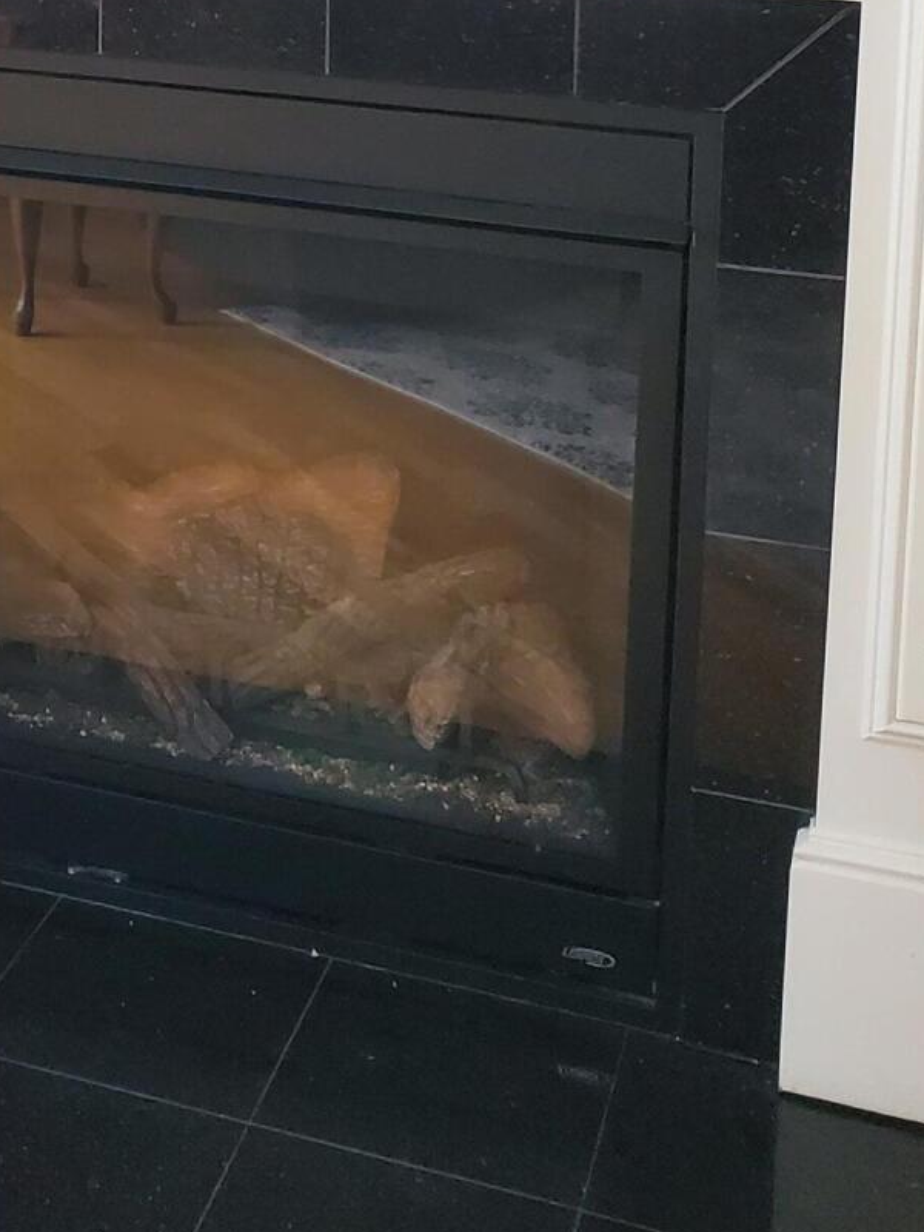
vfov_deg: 27.6
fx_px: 2313
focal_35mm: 65
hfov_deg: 21.9
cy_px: -77
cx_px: 28
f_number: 2.4
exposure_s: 1/40
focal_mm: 4.3
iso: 500
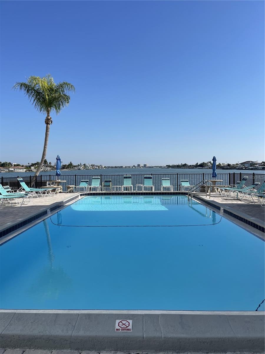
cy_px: 177
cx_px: 132
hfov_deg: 54.9
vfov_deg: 69.4
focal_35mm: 25
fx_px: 255
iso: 32
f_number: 1.6
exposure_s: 1/4902
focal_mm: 5.1
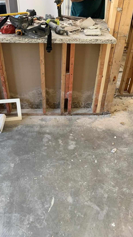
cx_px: 65
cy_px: 120
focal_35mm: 29
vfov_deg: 66.1
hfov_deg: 40.2
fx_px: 182
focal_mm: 4.25
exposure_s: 1/60
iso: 125
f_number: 1.8
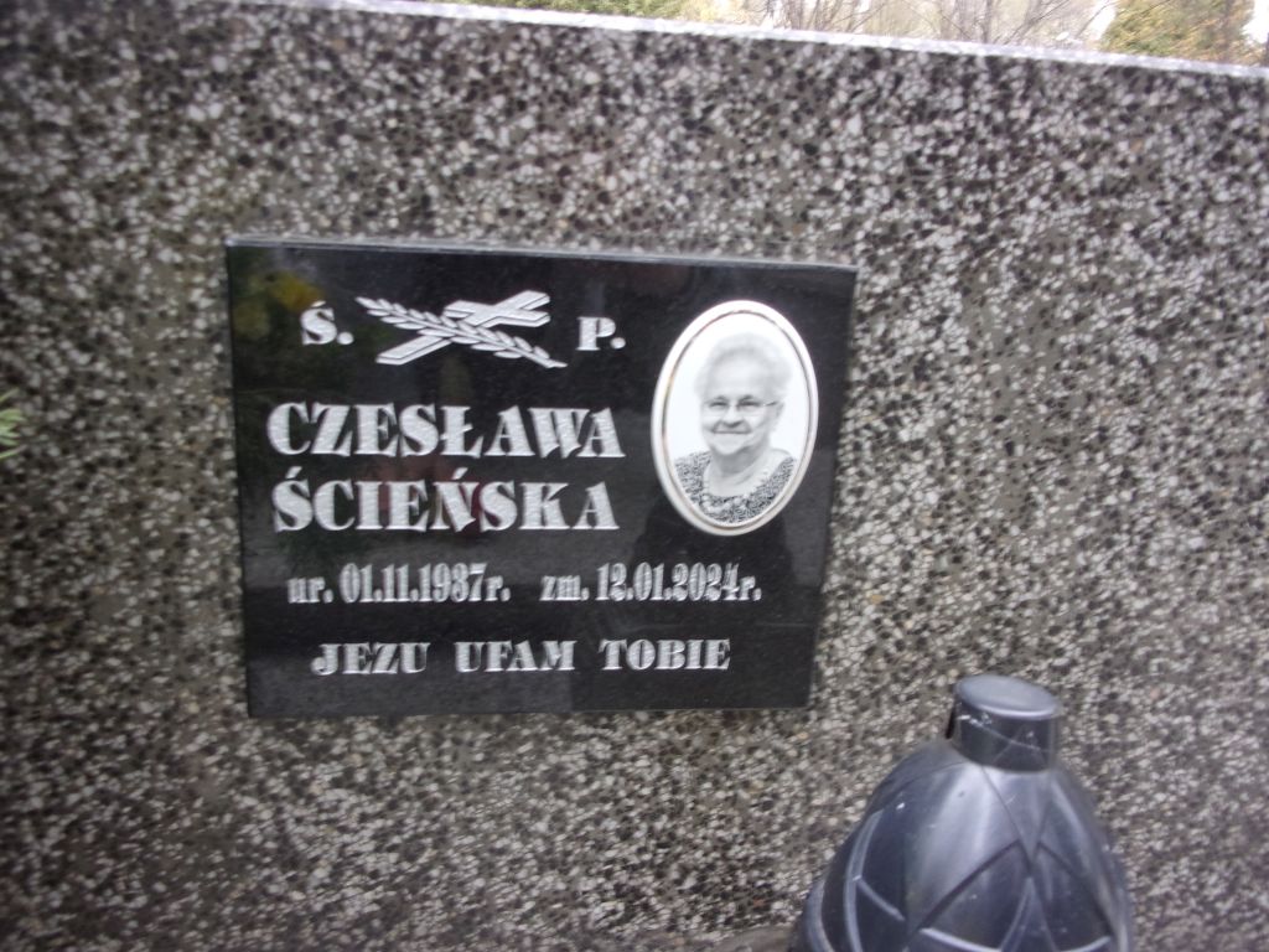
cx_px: 634
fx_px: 1026
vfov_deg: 49.7
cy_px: 476
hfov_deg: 63.4
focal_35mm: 28
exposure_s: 1/34
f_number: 3.9
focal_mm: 5.1
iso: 125
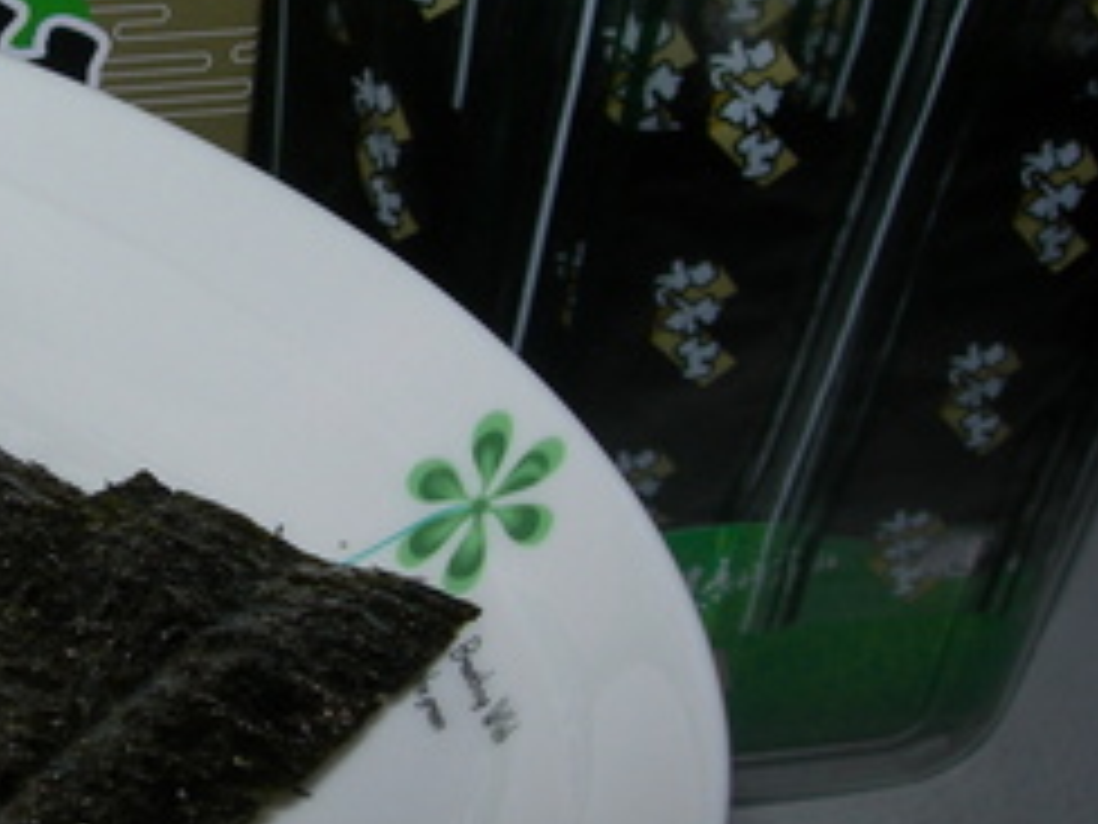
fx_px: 2474
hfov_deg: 23.9
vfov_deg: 18.8
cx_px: -9
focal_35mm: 78
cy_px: 268
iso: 50
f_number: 4.8
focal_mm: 7.8
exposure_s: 1/60.1
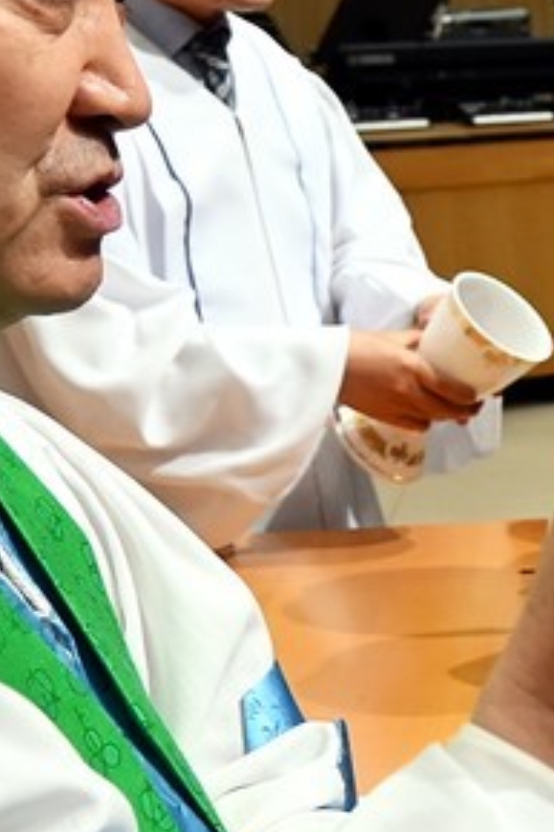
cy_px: 572
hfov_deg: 11.1
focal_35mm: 106
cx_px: 1274
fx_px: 2450
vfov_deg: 19.2
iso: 720
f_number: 3.5
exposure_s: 1/125
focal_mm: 16
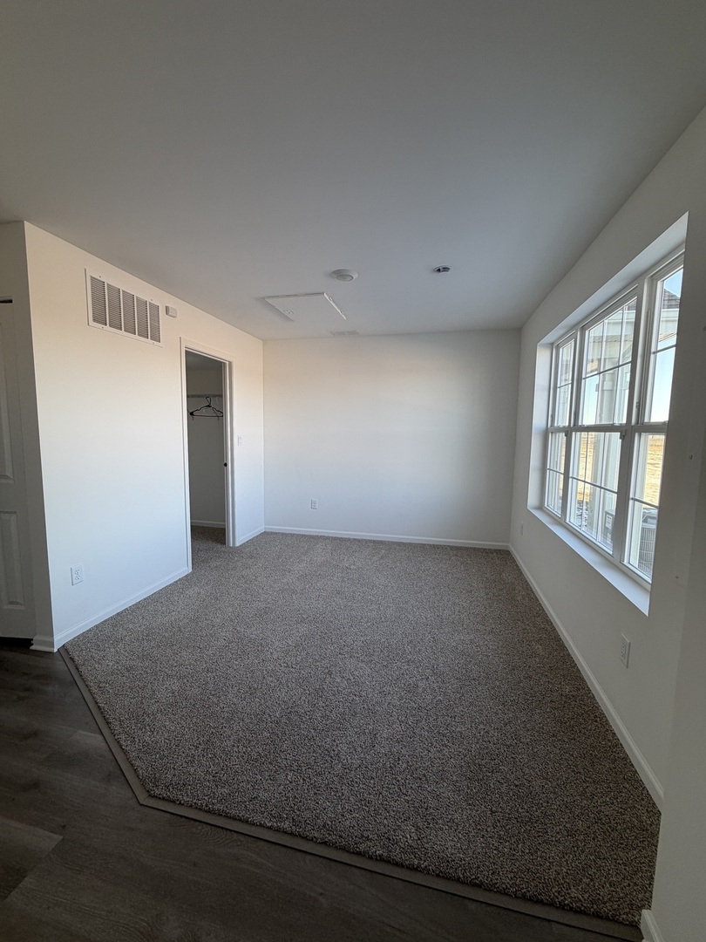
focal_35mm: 14
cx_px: 353
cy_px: 471
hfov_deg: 85.7
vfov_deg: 102.1
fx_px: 381
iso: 64
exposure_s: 1/121
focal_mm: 2.22
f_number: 2.2
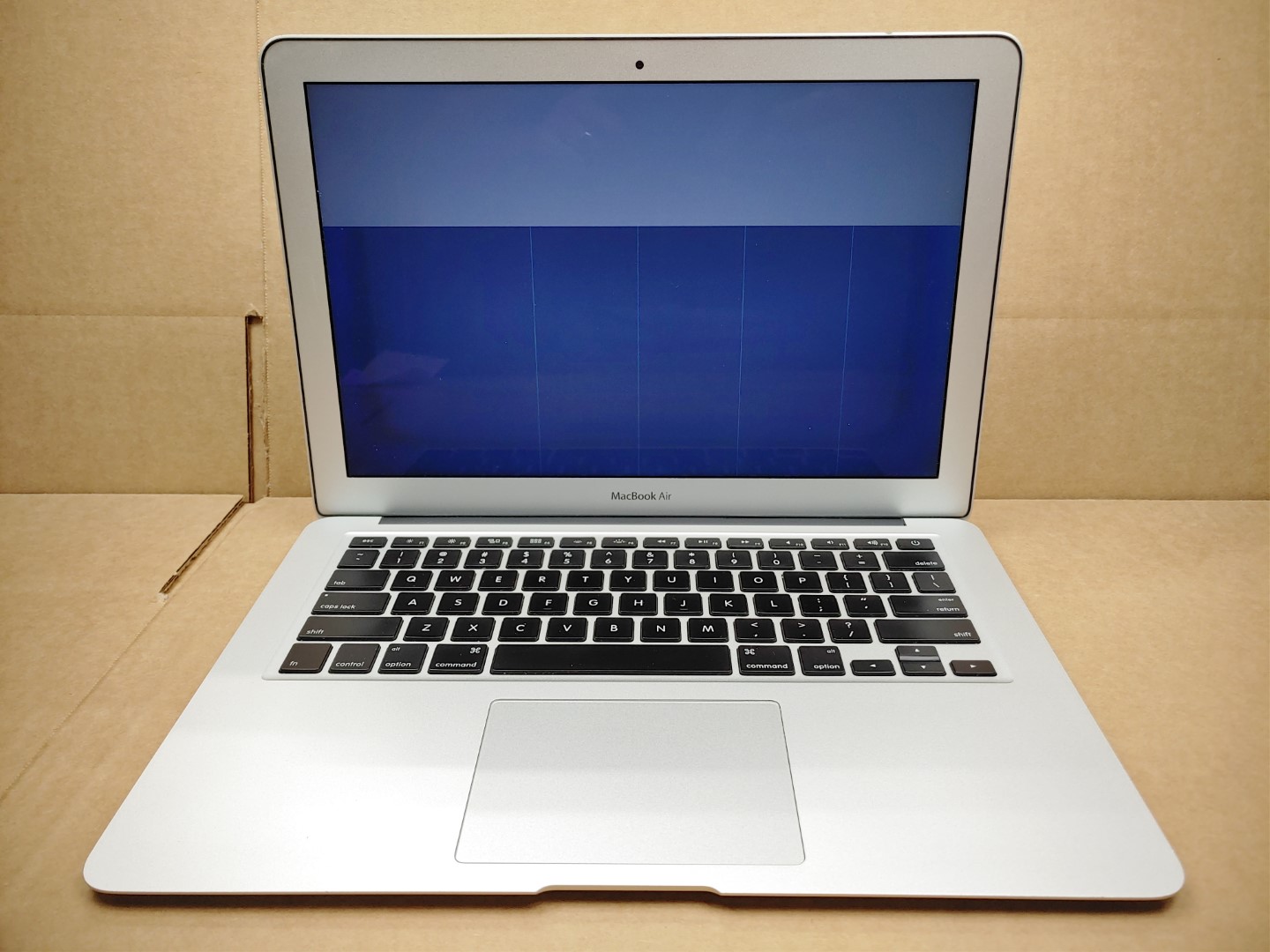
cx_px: 635
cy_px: 476
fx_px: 954
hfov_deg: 67.3
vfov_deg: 53.1
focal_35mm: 26
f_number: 1.8
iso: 50
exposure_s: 1/149
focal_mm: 4.36
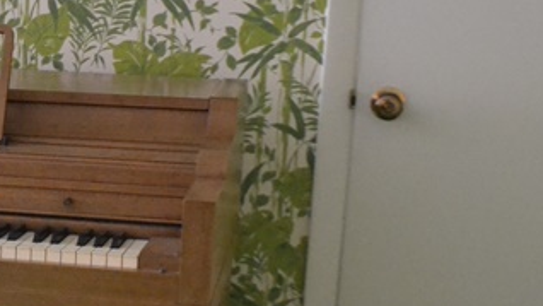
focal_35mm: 89
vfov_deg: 13.4
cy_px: 295
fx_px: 1282
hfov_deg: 23.2
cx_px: 38
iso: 3200
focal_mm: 18
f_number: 3.5
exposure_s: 1/40
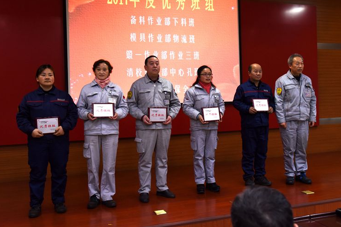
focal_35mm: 39
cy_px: 99
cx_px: 189
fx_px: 369
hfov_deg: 49.5
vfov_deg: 34.2
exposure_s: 1/100
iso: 1250
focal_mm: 32
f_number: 5
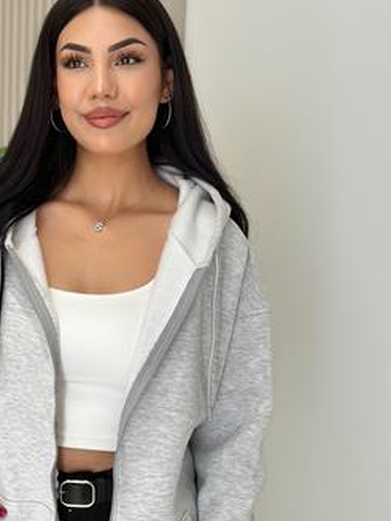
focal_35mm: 78
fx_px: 1175
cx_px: 97
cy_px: 361
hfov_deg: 18.8
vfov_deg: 24.9
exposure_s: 1/395
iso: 80
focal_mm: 6.86
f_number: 1.78
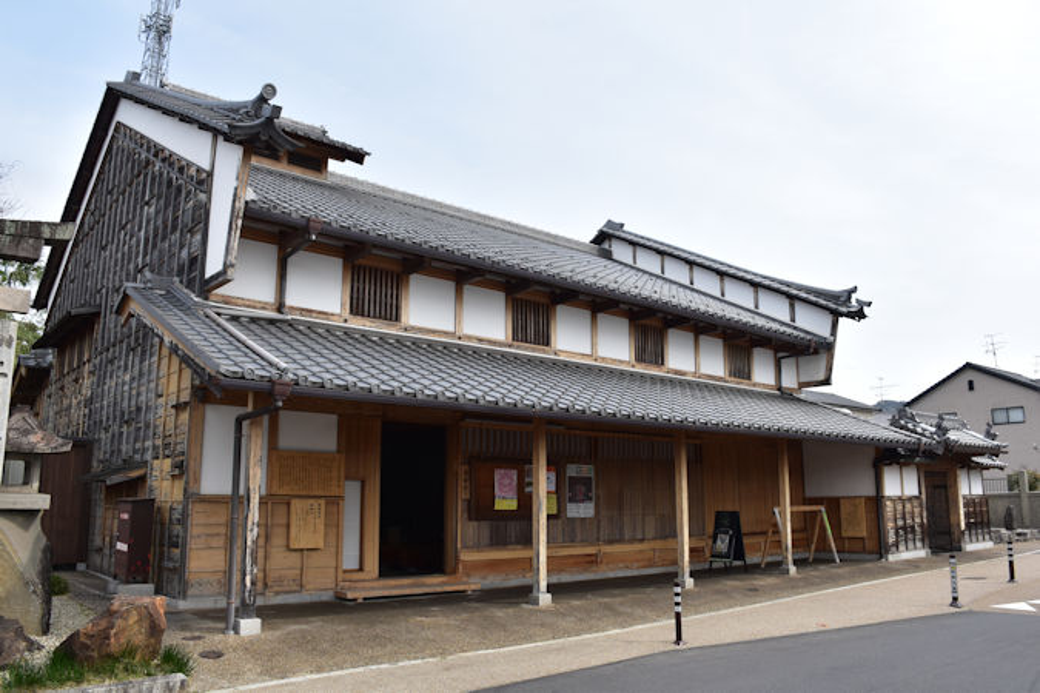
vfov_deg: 47.9
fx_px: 780
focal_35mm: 27
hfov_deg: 67.4
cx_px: 520
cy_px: 346
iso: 200
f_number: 8
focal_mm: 18
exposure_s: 1/250
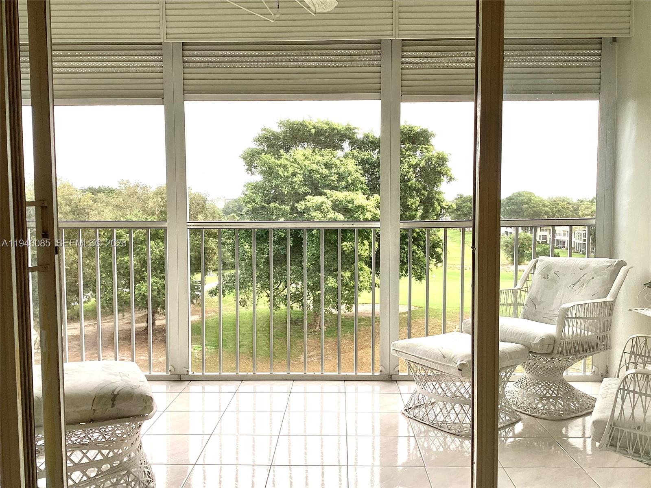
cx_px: 326
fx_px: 583
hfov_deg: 58.4
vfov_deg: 45.4
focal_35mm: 31
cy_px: 244
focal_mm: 3.3
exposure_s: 1/239
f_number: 2.4
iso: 25
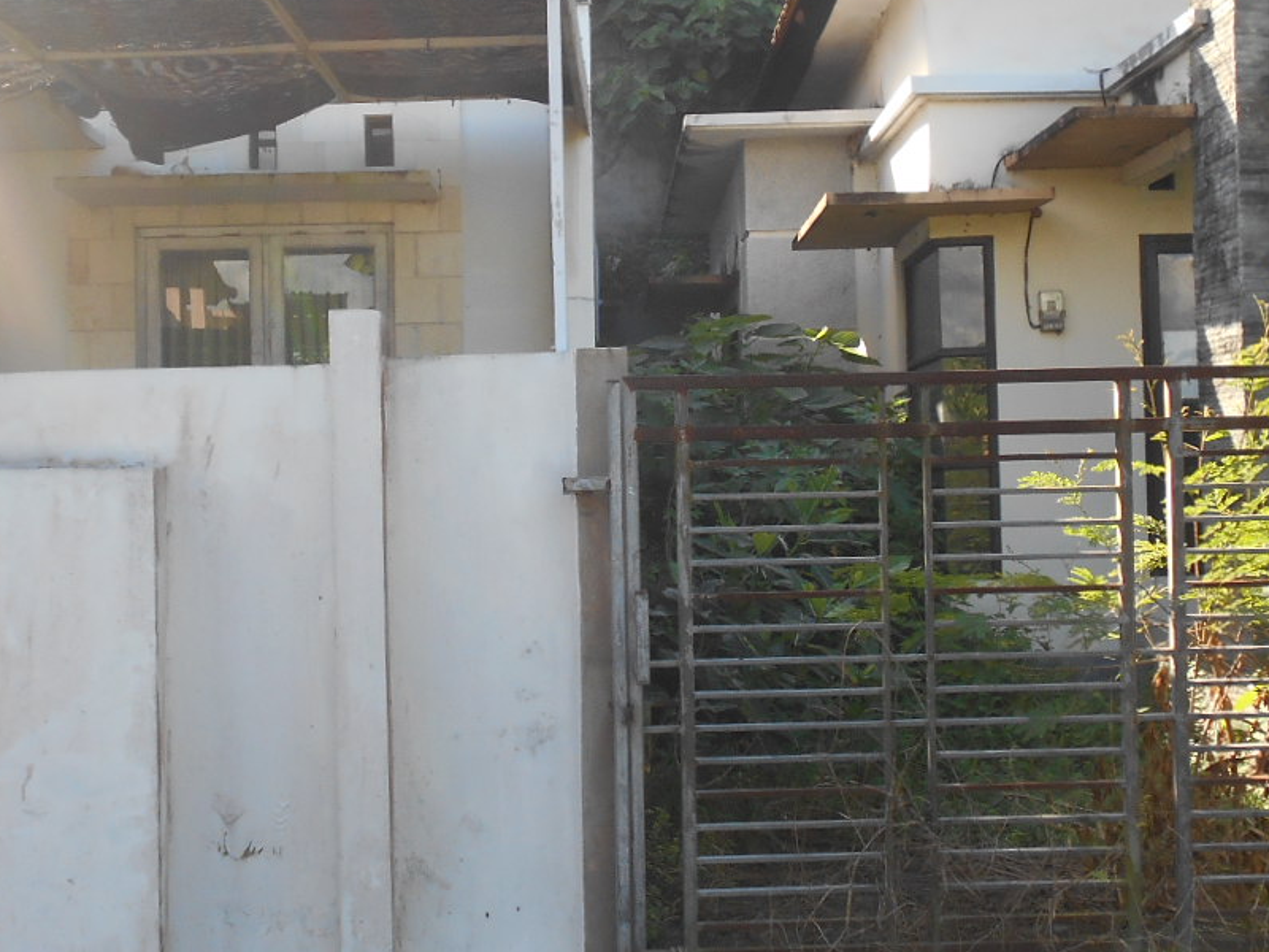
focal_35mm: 52
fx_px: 1906
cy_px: 420
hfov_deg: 36.8
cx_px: 649
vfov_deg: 28.0
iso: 80
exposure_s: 1/200
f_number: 3.2
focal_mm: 4.6
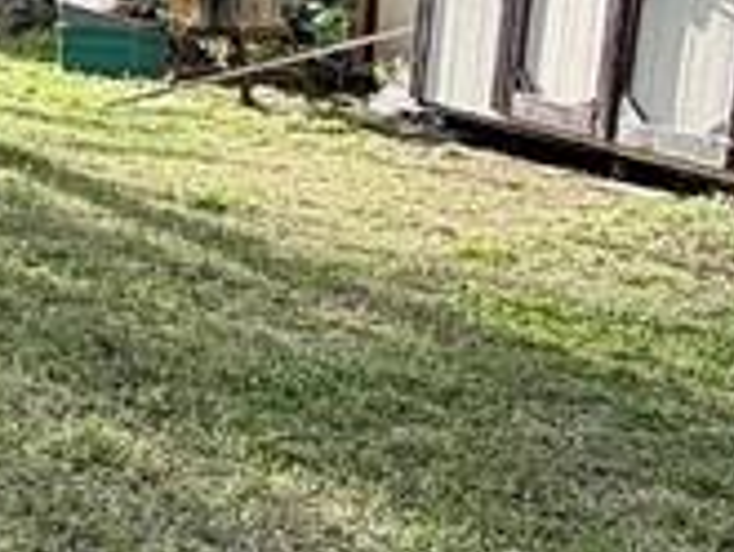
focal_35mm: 87
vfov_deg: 16.6
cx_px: -414
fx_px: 1846
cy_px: -9
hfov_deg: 19.2
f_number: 2.2
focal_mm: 2.22
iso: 40
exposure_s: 1/770
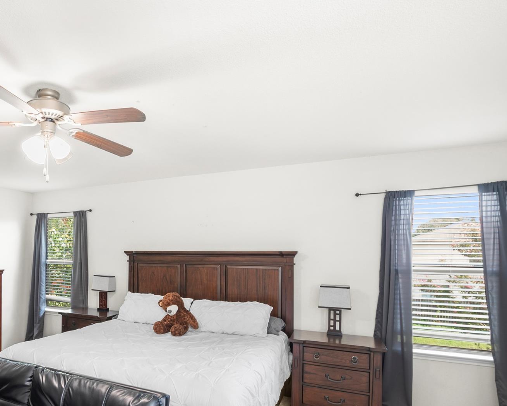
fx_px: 330
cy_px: 262
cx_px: 149
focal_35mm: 22
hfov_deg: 71.6
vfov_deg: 62.0
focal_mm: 10
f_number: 5.6
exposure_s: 2.5
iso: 100
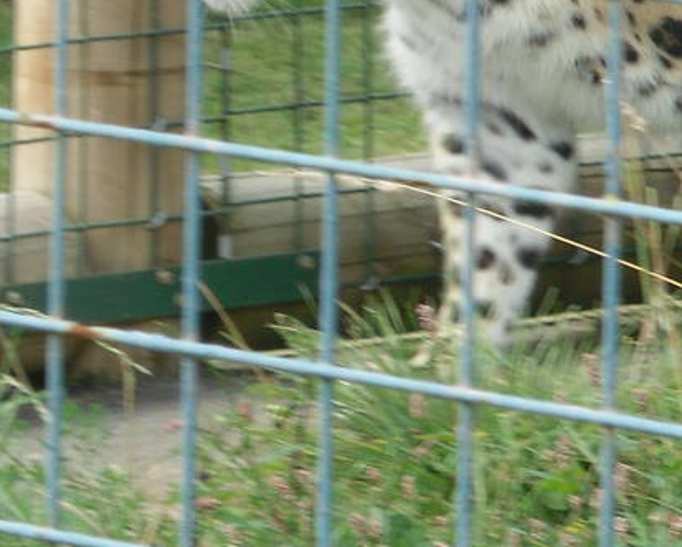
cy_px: -74
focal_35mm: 661
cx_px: 684
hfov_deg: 2.9
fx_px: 13351
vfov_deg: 2.3
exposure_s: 1/145
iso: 80
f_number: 5.5
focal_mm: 31.5
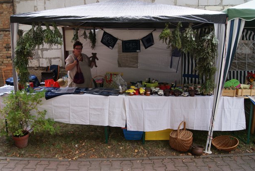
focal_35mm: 28
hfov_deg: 65.4
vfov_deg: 46.5
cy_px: 86
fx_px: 199
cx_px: 123
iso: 100
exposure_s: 1/50
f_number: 6.3
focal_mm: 18
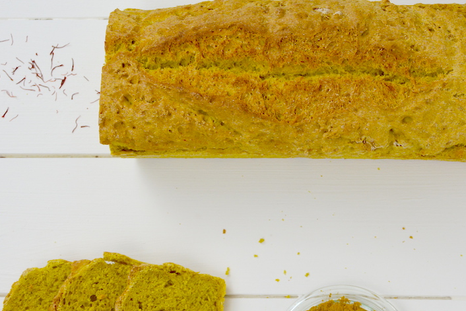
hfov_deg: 20.0
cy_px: 217
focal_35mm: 102
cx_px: 288
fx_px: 1321
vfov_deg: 13.4
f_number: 5.6
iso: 400
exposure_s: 1/125
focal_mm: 40
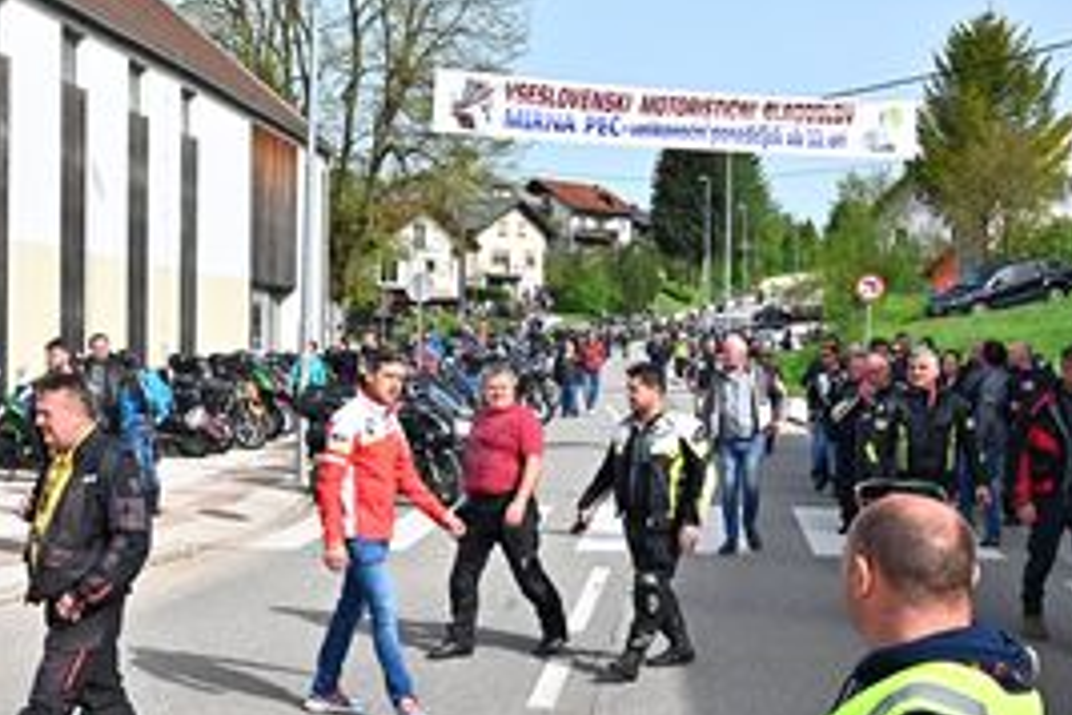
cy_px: 430
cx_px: 177
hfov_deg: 32.7
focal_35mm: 59
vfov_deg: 23.0
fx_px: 1757
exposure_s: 1/1250
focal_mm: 35
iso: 1600
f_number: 16
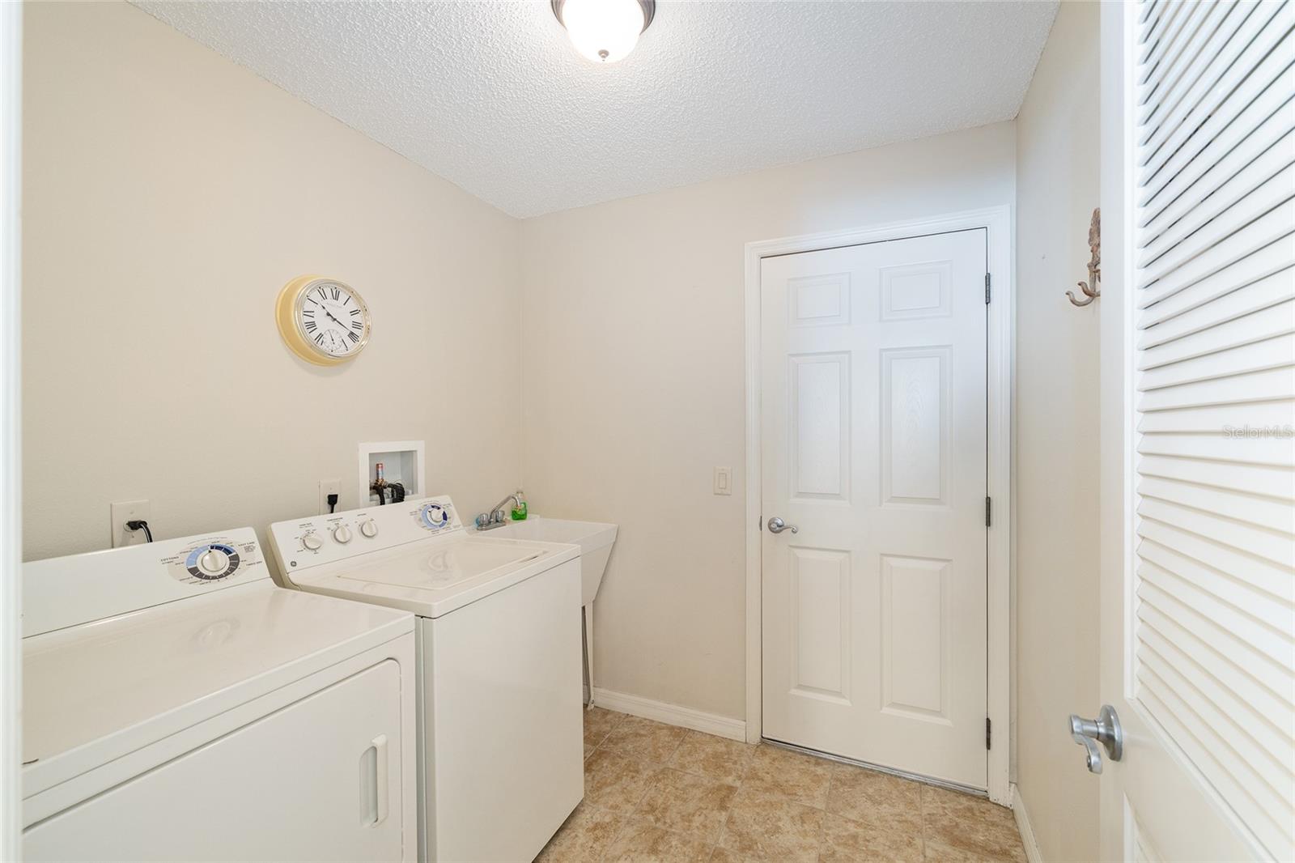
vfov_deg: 77.3
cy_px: 432
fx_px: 539
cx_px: 648
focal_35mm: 15
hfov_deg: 100.4
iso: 500
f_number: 8
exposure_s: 1/10
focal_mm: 15
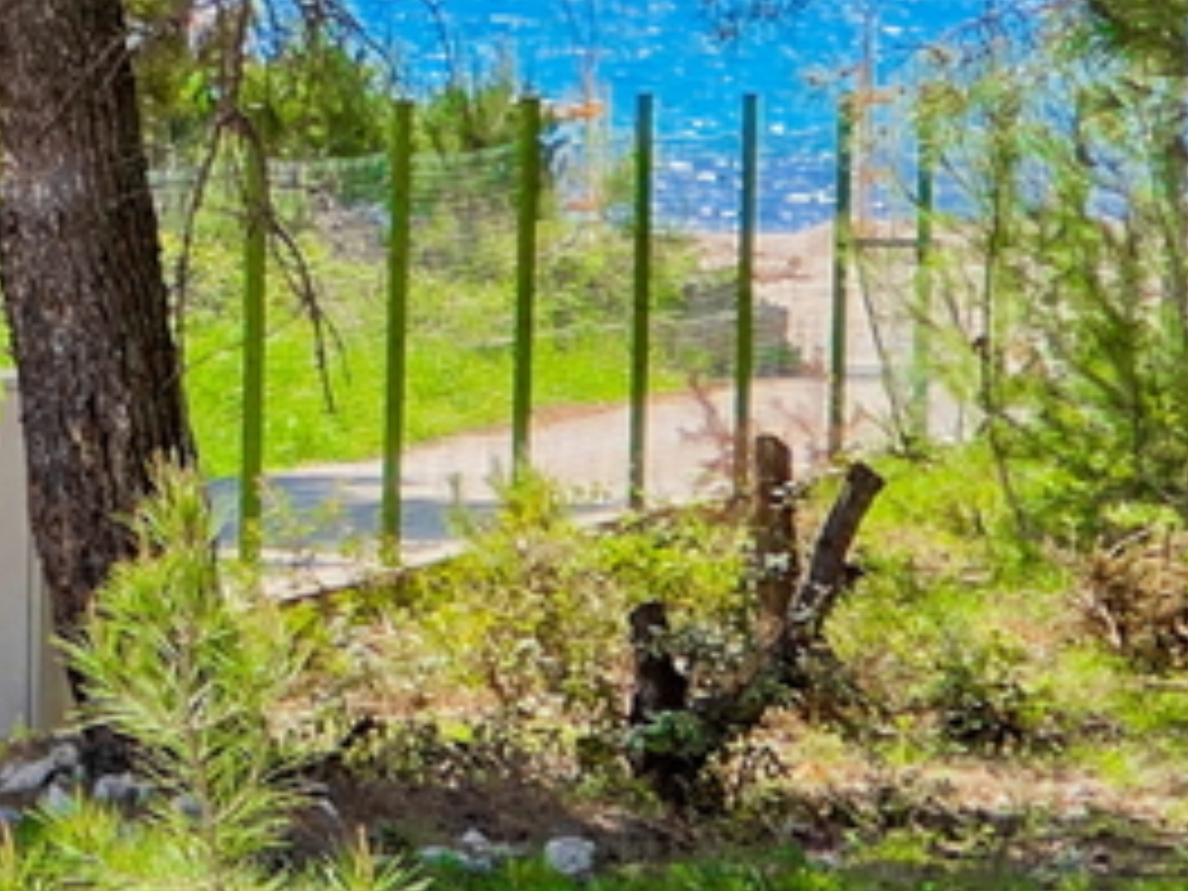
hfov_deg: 6.2
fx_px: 10776
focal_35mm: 314
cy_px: -238
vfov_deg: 4.7
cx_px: -522
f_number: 2.4
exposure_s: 1/1050
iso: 25
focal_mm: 7
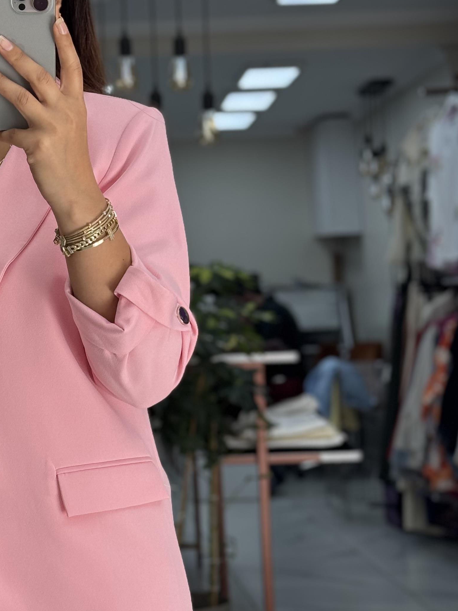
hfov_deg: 15.5
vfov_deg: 20.9
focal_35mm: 94
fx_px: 1658
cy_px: 339
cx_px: 29
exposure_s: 1/172
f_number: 1.78
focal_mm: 6.76
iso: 64
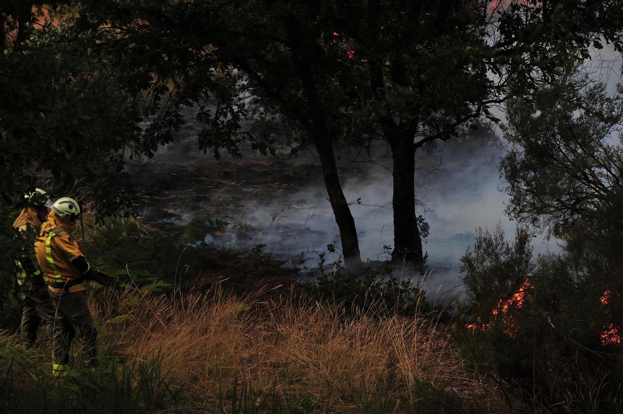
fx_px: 2006
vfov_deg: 11.8
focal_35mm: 116
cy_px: 207
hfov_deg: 17.7
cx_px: 312
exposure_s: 1/500
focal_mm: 116
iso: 160
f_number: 6.3
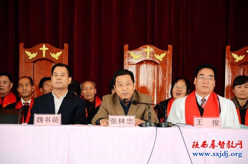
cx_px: 124
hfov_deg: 13.1
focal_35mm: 158
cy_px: 82
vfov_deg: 8.7
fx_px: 1082
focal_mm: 105
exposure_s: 1/60
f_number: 6.3
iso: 2000
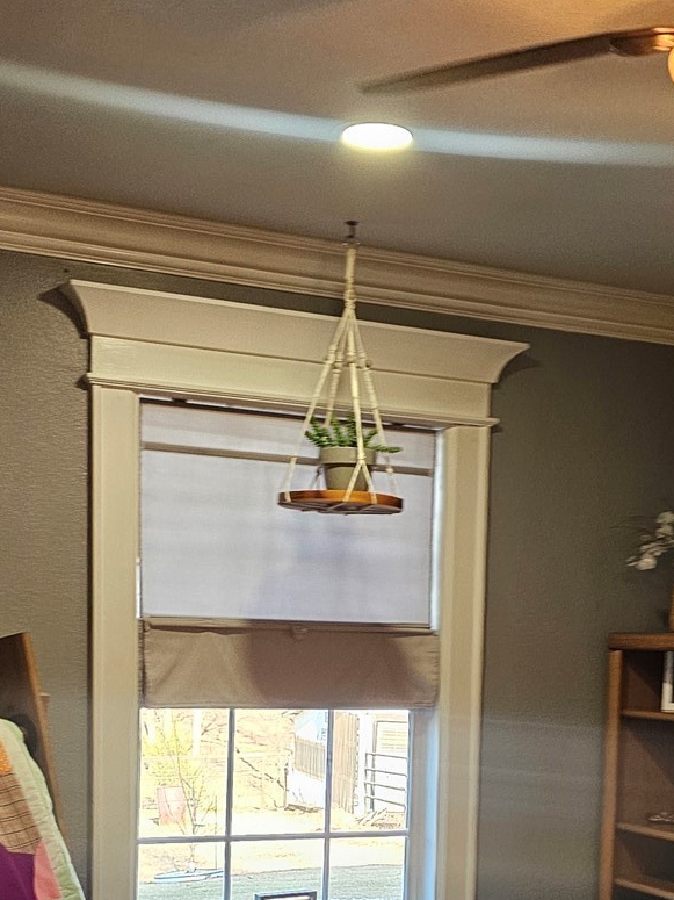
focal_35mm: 57
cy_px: 776
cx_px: 405
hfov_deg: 25.6
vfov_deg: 32.4
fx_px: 1480
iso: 320
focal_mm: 6.3
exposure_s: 1/120
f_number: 1.7
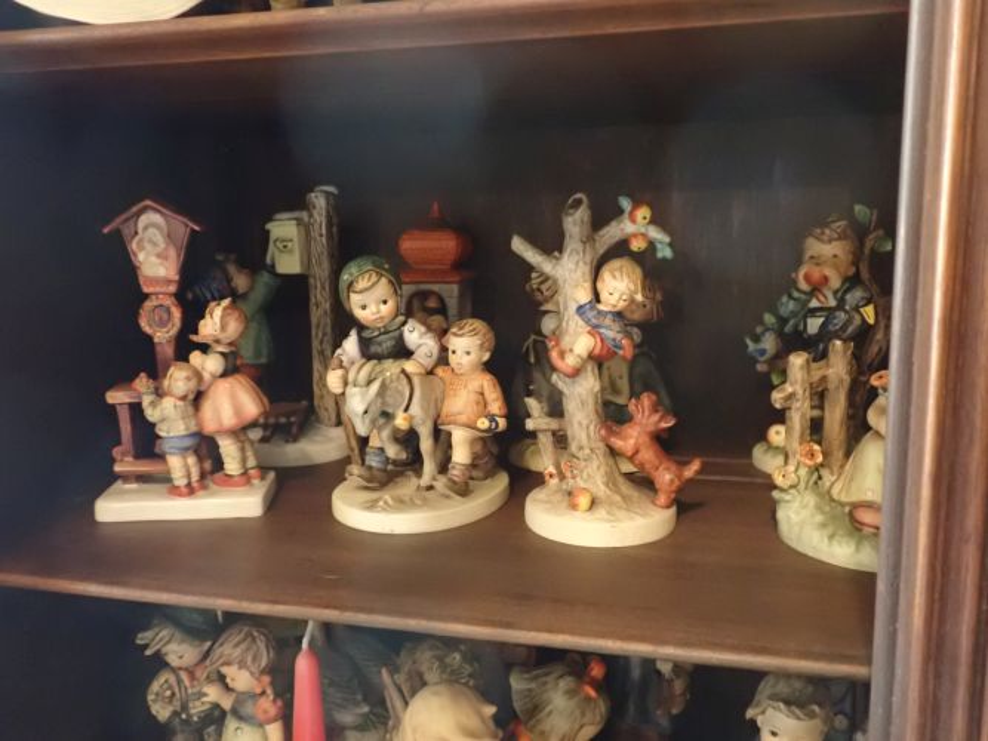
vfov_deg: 46.8
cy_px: 370
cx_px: 494
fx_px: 856
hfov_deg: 60.0
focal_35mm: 30
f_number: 2.3
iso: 1600
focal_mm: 5.4
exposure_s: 1/30
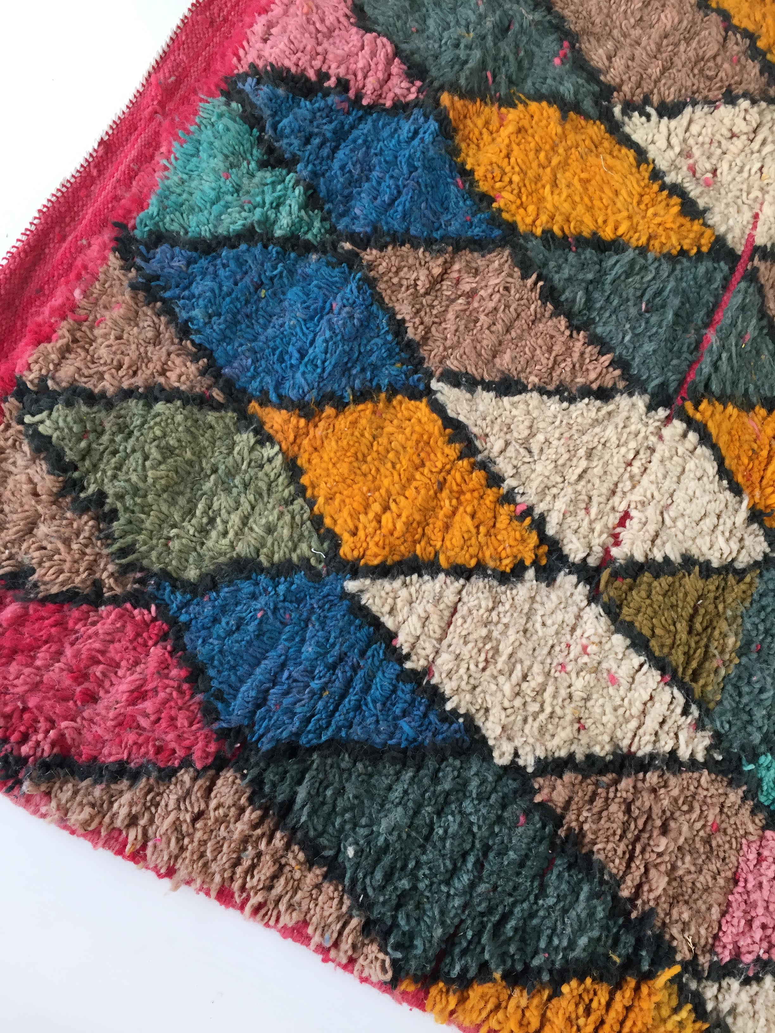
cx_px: 388
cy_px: 516
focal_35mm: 29
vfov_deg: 61.7
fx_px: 866
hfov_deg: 48.2
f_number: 2.2
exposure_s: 1/33
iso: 32
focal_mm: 4.15
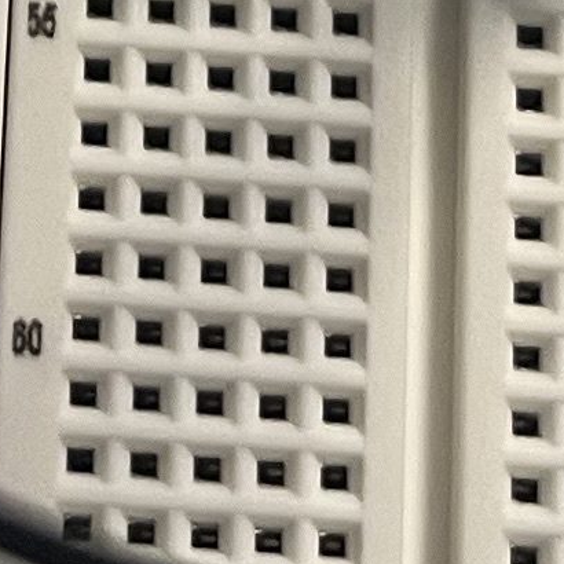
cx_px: -153
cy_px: -1070
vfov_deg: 7.0
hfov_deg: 7.7
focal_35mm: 226
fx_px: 4166
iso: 160
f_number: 1.6
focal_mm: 5.1
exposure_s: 1/42
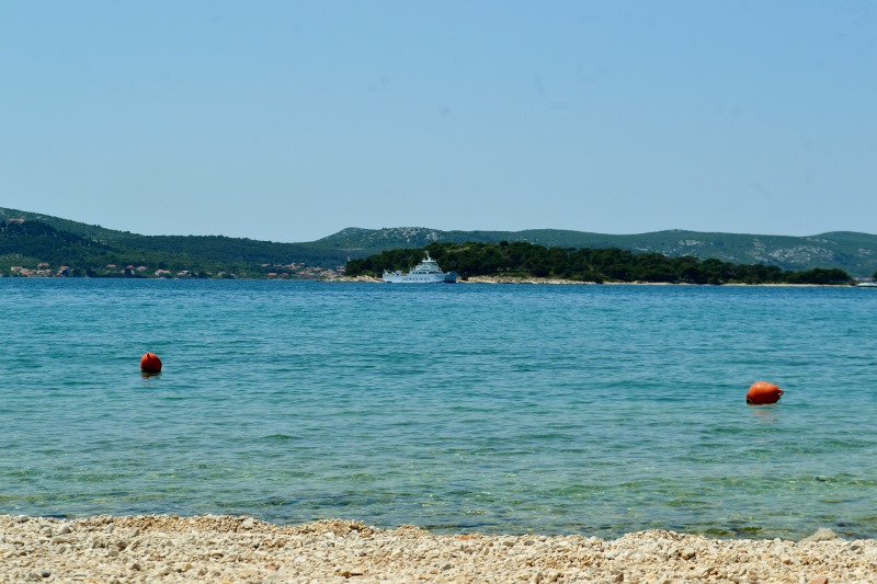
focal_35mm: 82
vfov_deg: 16.5
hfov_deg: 24.6
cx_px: 438
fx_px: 2009
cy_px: 292
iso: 220
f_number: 11
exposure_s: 1/500
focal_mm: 55
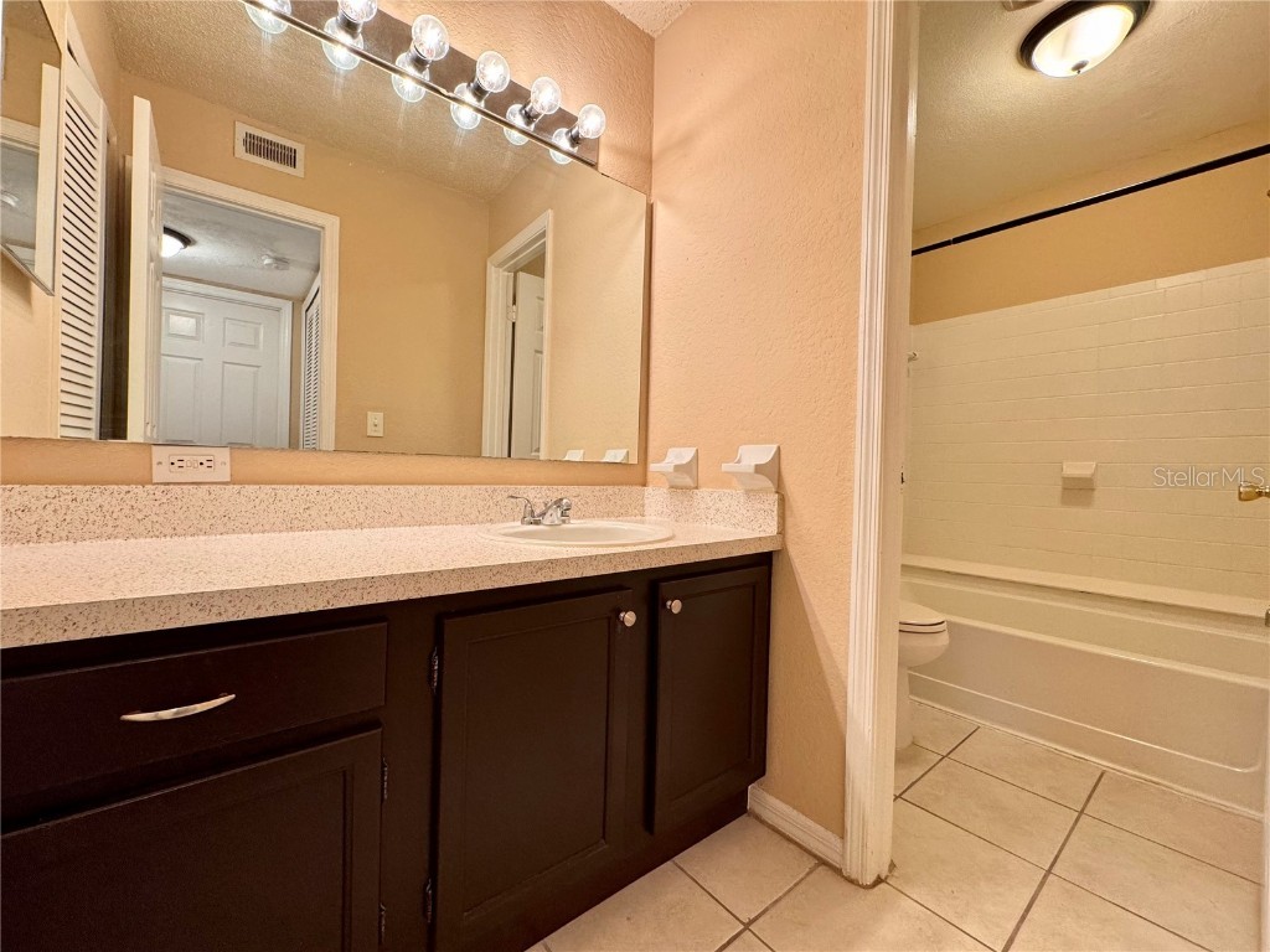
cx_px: 635
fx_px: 514
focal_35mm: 14
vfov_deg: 85.7
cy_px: 476
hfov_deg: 102.1
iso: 200
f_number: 2.2
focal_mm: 2.22
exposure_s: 1/120
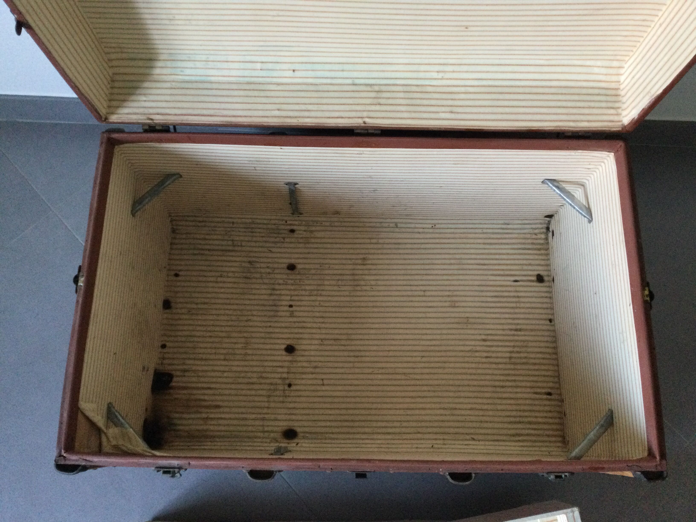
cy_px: 261
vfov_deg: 45.4
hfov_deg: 58.4
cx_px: 348
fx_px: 623
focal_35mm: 31
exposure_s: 1/20
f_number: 2.4
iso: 200
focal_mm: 3.3
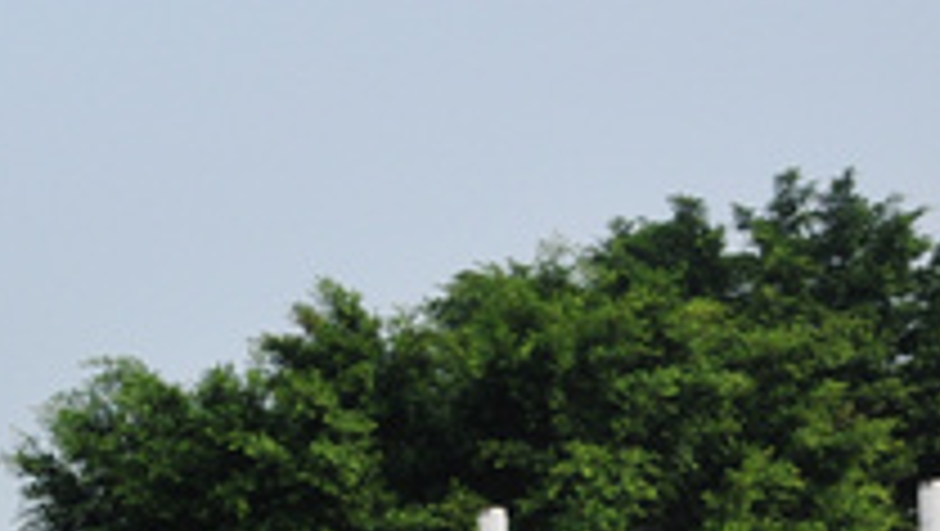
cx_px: -639
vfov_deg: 8.4
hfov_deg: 13.6
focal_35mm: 144
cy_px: 547
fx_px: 3592
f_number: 7.1
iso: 200
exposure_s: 1/500
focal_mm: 24
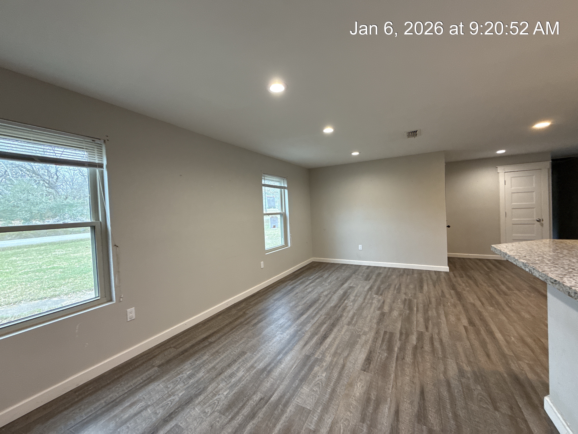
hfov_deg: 102.1
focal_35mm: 14
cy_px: 217
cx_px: 289
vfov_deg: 85.7
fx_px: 234
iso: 320
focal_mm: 2.22
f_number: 2.2
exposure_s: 1/99
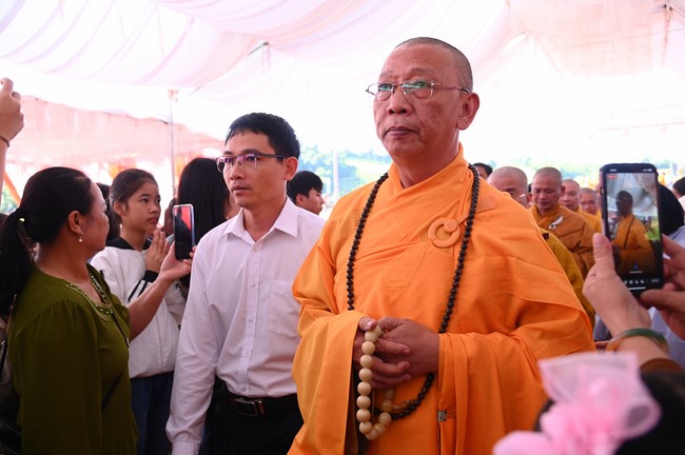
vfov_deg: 42.2
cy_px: 228
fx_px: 589
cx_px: 342
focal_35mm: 31
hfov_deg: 60.3
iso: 1000
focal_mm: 31
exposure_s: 1/250
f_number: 4.5
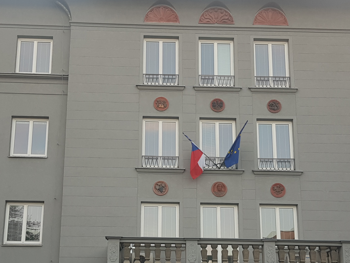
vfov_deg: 27.4
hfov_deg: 36.1
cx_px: 148
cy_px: 176
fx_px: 536
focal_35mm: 53
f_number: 1.7
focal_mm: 4.2
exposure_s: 1/100
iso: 50
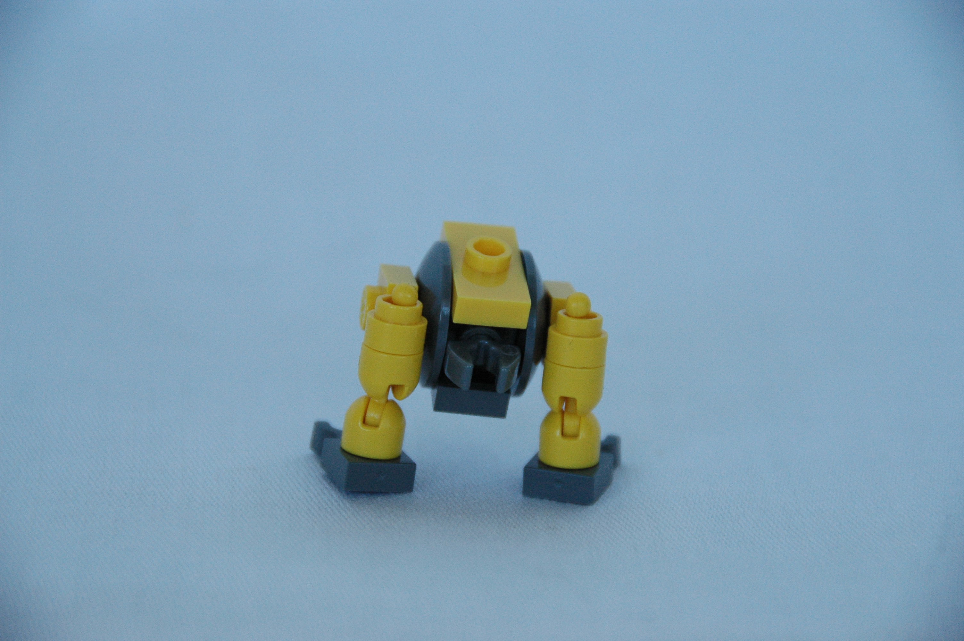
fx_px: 8026
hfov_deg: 6.9
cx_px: 482
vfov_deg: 4.6
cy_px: 320
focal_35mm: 300
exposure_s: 1/125
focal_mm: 200
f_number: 5.6
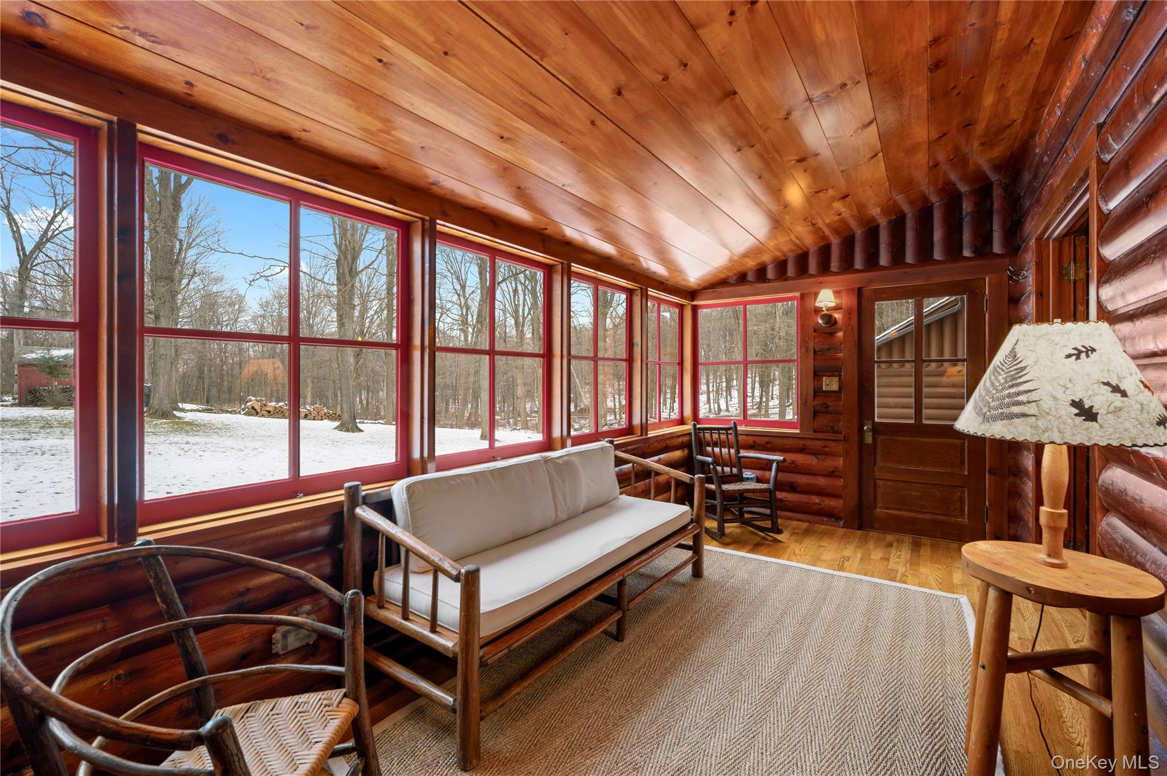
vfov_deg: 75.4
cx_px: 584
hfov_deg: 98.6
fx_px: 502
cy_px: 388
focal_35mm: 16
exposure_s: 1/1.25
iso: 200
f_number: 7.1
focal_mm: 15.5
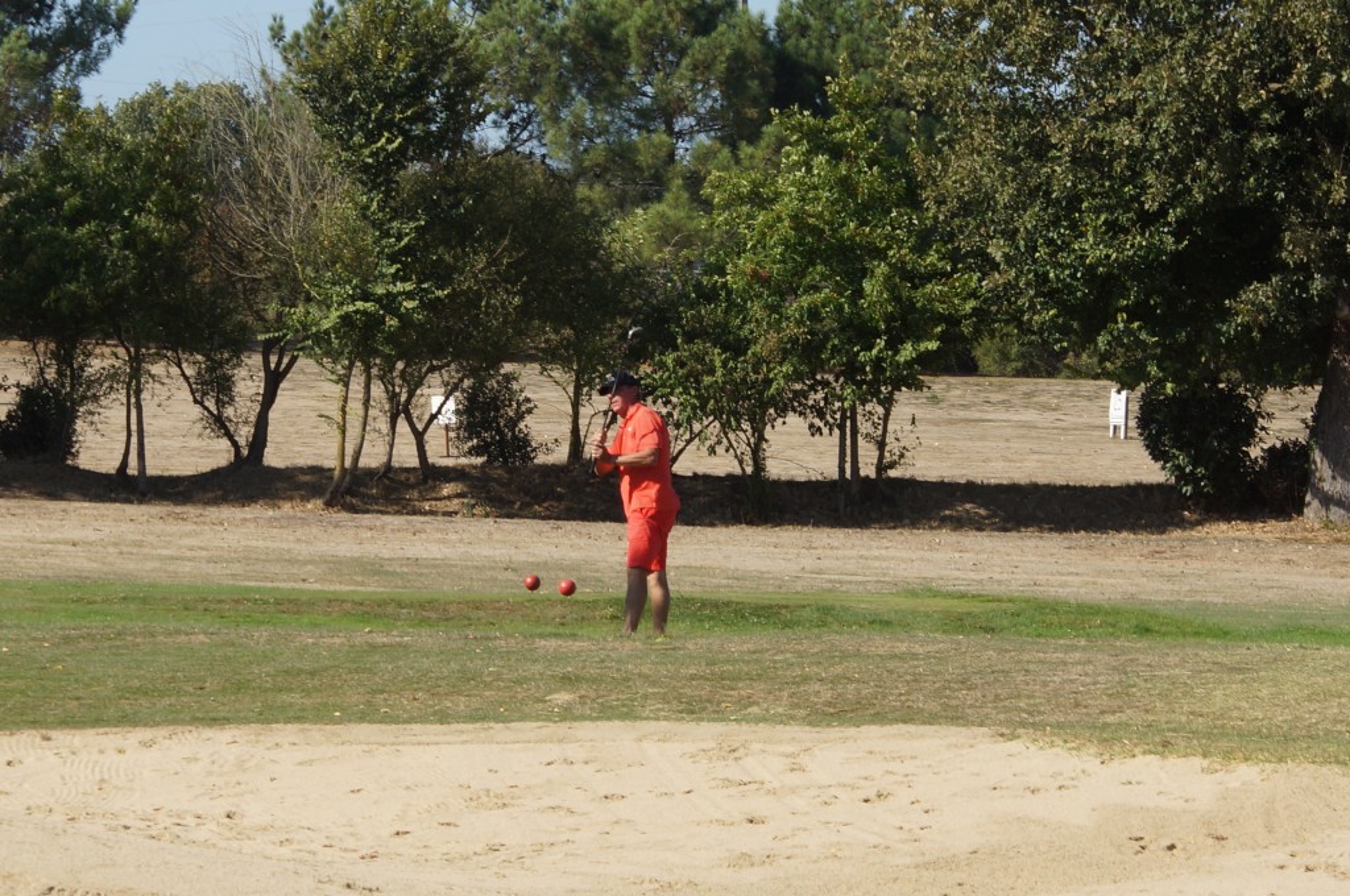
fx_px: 3932
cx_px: 675
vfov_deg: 13.0
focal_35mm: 105
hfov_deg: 19.5
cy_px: 448
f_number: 8
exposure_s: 1/320
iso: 100
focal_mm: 35
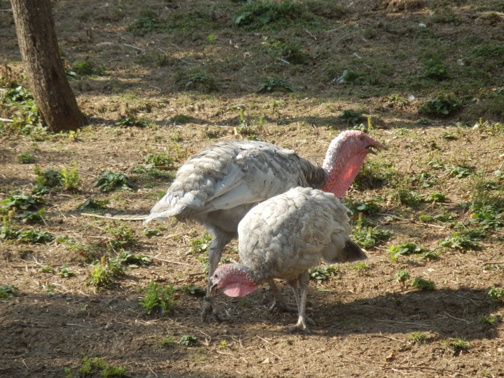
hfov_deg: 6.6
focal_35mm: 300
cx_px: 252
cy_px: 189
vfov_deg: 5.0
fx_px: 4368
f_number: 5.9
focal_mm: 52.5
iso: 200
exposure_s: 1/320
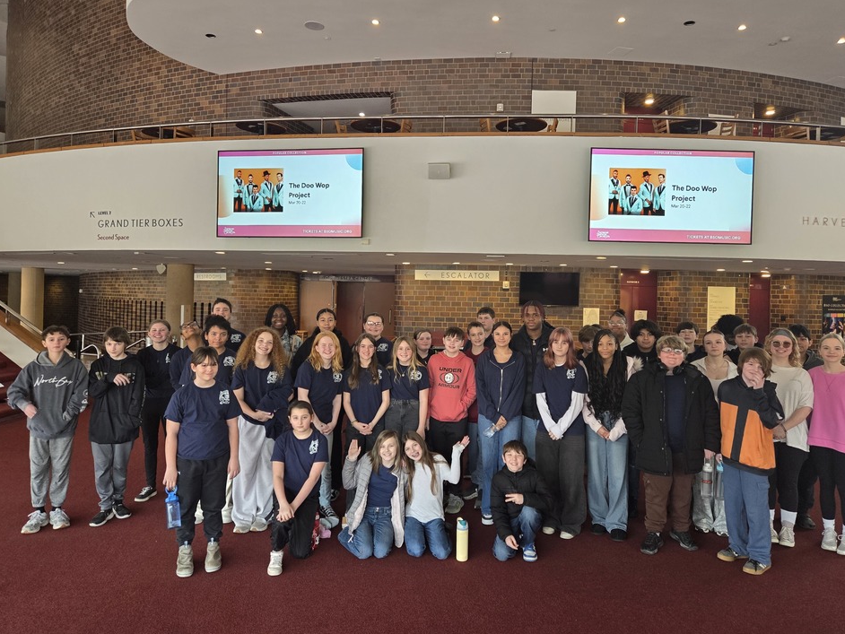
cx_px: 437
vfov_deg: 54.9
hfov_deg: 69.4
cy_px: 298
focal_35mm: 25
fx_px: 610
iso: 200
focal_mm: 5.4
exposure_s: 1/120
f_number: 1.8
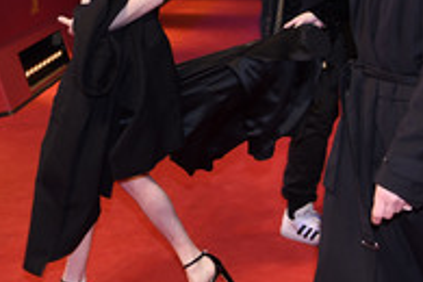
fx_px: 869
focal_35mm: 74
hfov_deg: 25.7
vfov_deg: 18.3
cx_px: -21
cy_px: 56
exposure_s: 1/160
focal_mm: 32
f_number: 5.6
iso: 1250
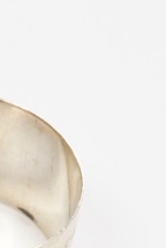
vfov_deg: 8.6
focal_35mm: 234
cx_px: -220
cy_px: 370
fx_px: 1618
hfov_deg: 5.7
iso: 2500
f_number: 14
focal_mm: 30
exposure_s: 1/100
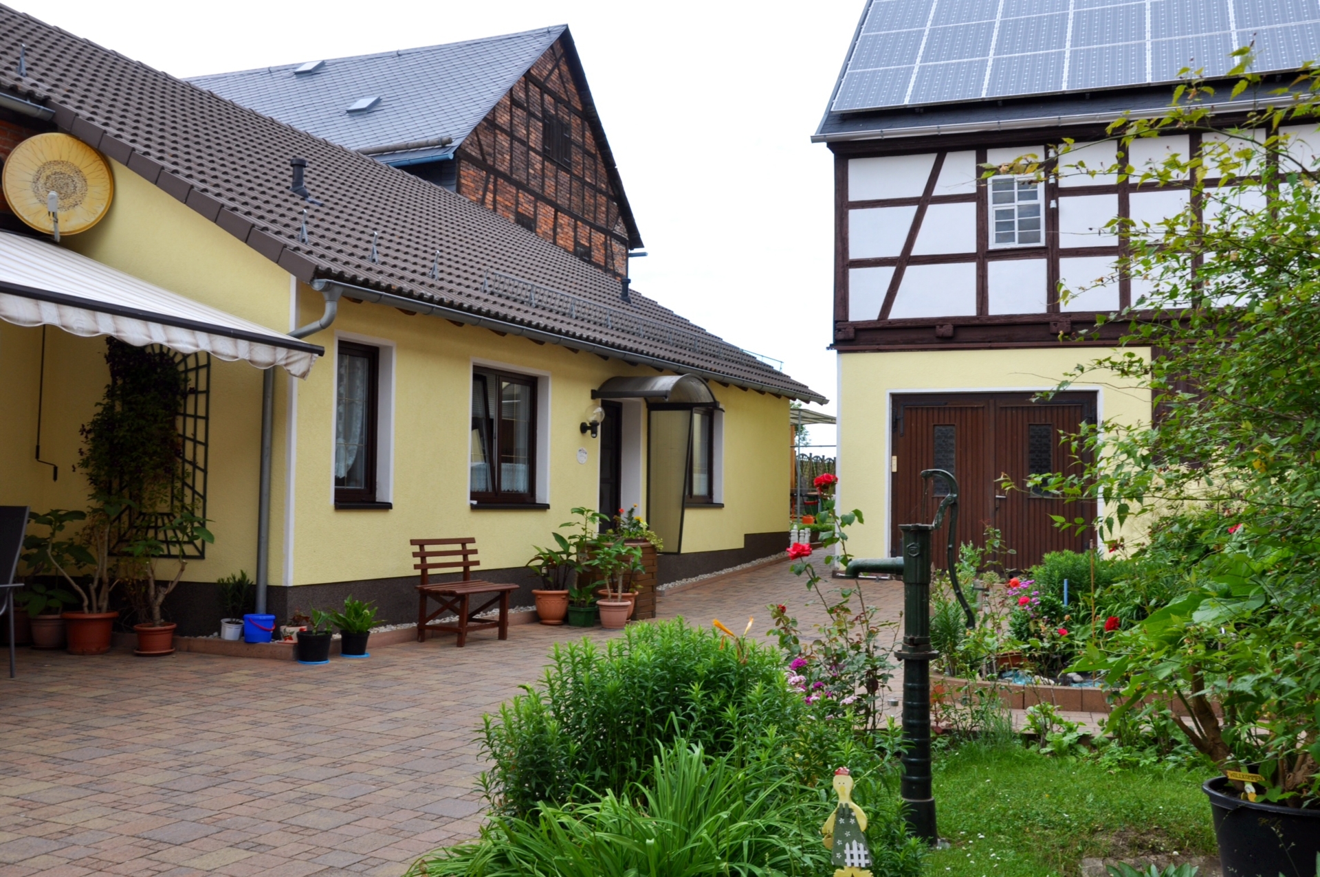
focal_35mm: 36
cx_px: 660
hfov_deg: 53.2
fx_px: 1319
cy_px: 438
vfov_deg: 36.8
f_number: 9
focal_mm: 24
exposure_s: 1/80
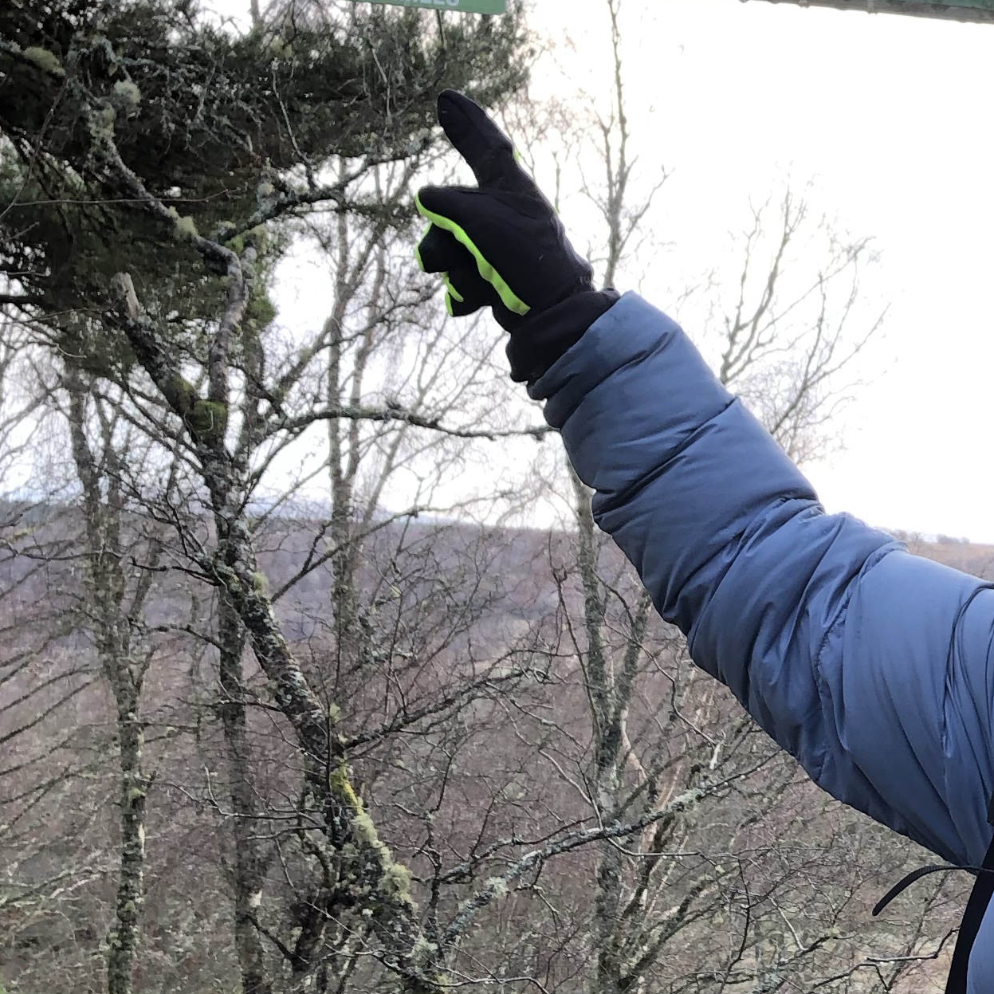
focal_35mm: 80
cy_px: 629
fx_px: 2599
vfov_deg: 21.6
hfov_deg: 20.7
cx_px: 1066
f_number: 1.8
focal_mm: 3.99
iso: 80
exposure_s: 1/120
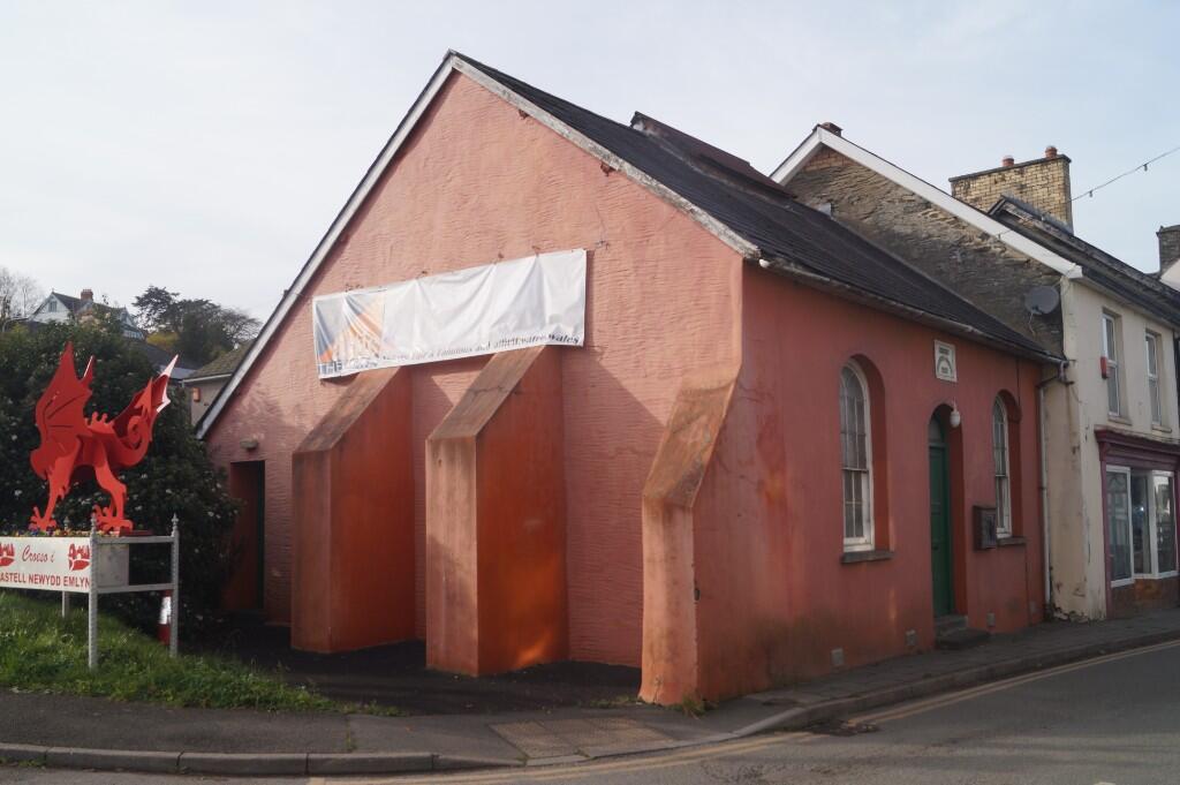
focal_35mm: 33
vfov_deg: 39.9
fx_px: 1081
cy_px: 392
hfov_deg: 57.3
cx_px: 590
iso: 100
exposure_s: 1/100
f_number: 9
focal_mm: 22
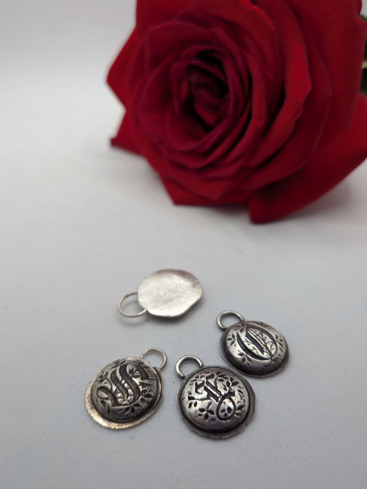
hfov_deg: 56.8
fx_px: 339
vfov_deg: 71.6
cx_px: 184
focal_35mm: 24
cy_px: 244
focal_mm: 4.53
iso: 24
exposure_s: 1/139
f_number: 1.7
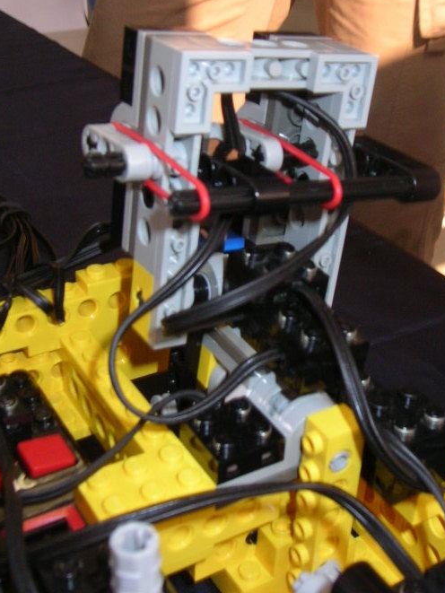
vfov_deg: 38.9
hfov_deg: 29.7
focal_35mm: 49
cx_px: 239
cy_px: 299
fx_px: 840
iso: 100
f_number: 5.6
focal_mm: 7
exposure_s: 1/37.6
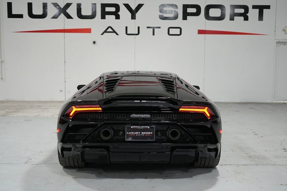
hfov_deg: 47.4
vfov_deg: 32.6
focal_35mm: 41
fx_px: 327
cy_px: 96
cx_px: 144
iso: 2500
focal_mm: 41
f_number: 4.5
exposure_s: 1/160
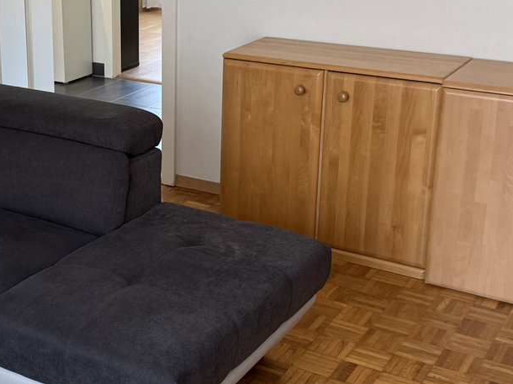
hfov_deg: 30.1
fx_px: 933
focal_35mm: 63
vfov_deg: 23.2
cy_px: 134
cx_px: 110
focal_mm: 6.76
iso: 200
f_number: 1.78
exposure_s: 1/74
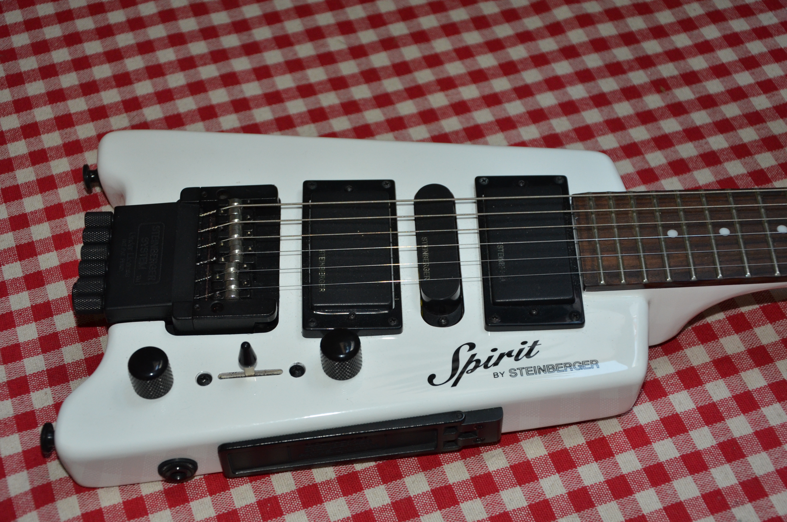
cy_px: 261
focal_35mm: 68
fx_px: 1473
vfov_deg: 20.1
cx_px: 394
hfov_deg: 29.9
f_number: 4.8
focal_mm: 45
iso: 800
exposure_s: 1/60
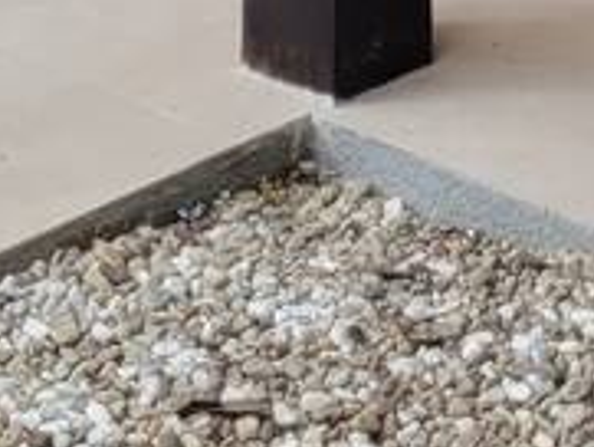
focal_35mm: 207
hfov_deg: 9.3
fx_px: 3554
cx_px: 912
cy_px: -1127
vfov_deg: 6.3
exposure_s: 1/120
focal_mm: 5.4
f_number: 1.8
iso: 50
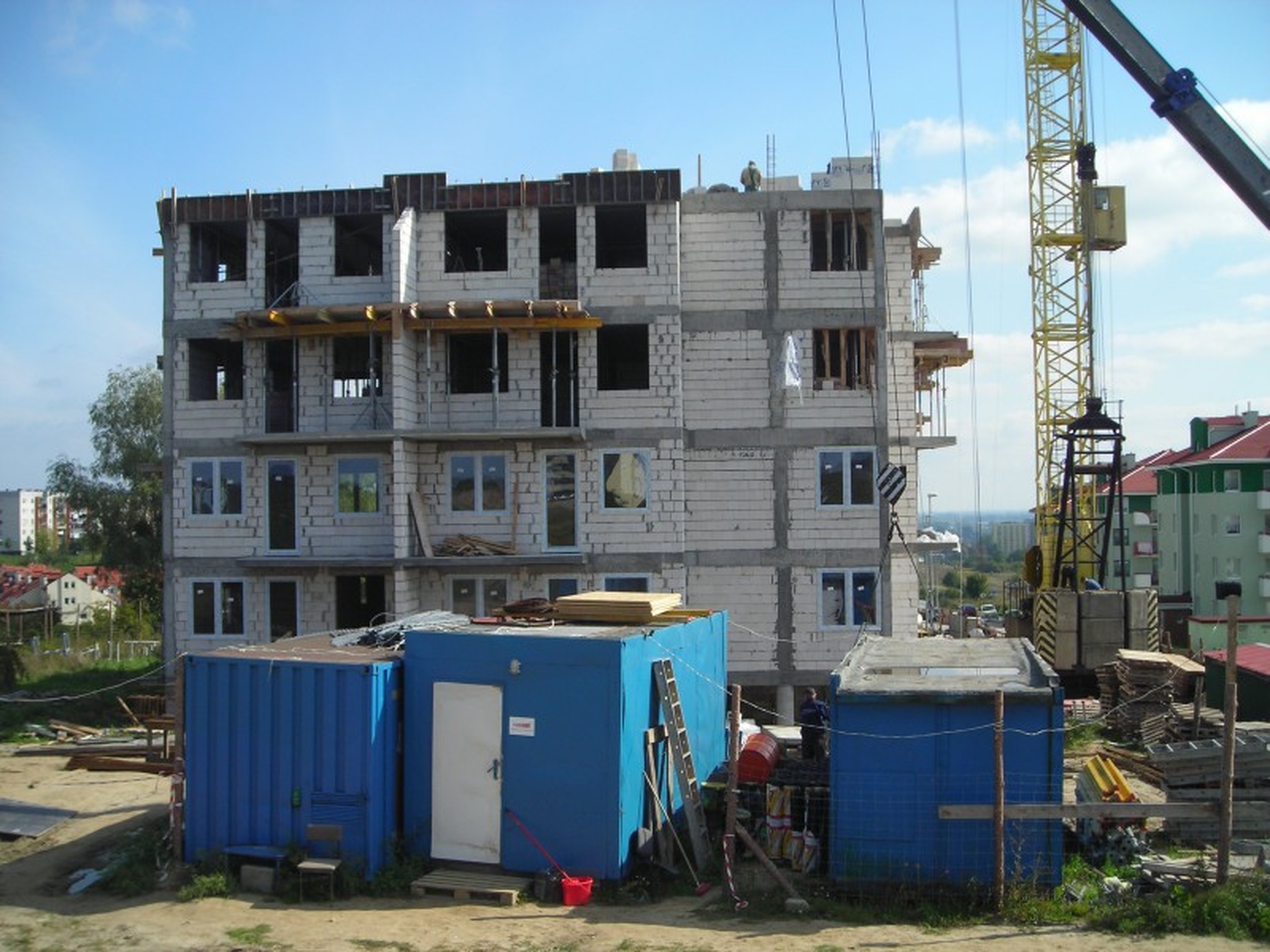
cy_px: 476
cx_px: 635
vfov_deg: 37.7
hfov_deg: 49.0
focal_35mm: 38
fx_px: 1394
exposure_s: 1/180
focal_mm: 6.3
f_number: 6.4
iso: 50
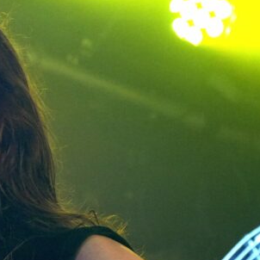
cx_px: -66
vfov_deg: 8.2
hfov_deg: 8.1
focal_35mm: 214
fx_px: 1819
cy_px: 176
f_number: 5
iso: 2500
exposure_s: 1/125
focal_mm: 66
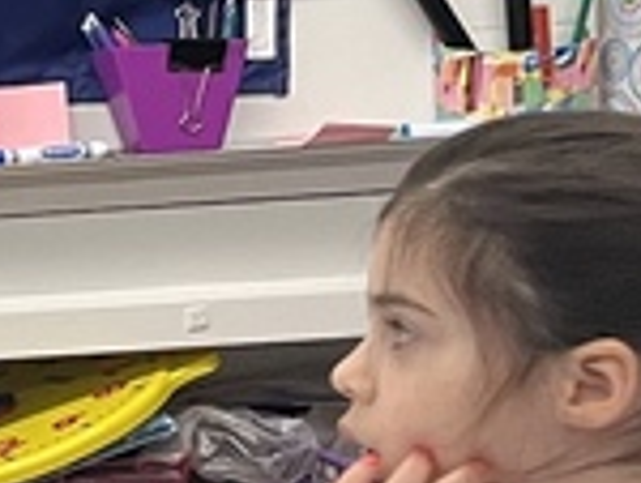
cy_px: 338
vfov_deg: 8.4
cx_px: -1188
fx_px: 3283
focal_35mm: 177
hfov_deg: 9.2
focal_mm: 5.1
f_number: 1.6
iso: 100
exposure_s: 1/69
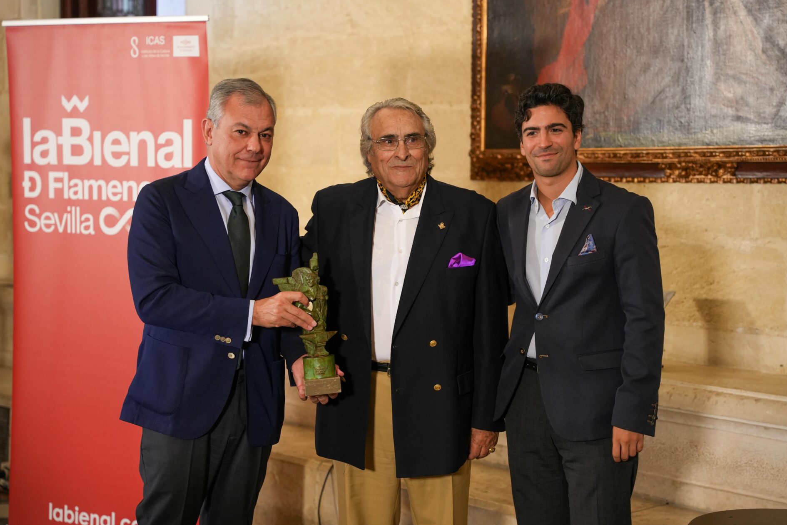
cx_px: 390
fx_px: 1423
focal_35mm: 65
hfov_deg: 30.9
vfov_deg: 20.9
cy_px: 260
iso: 1600
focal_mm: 64.1
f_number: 2.8
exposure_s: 1/100
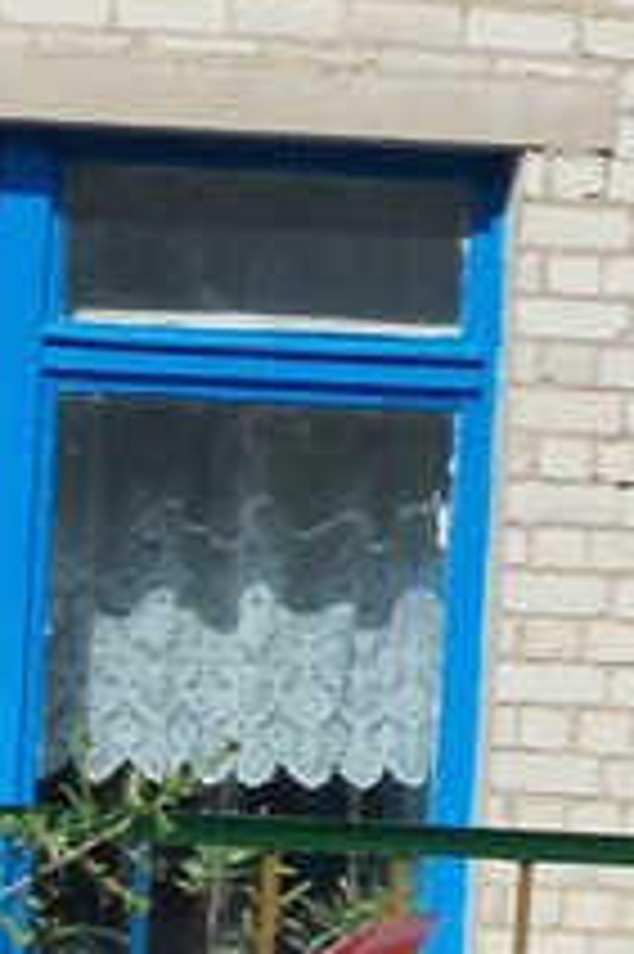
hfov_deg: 7.6
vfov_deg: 11.2
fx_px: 4524
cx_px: -769
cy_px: 1678
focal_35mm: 171
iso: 80
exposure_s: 1/200
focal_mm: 5.7
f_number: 8.8
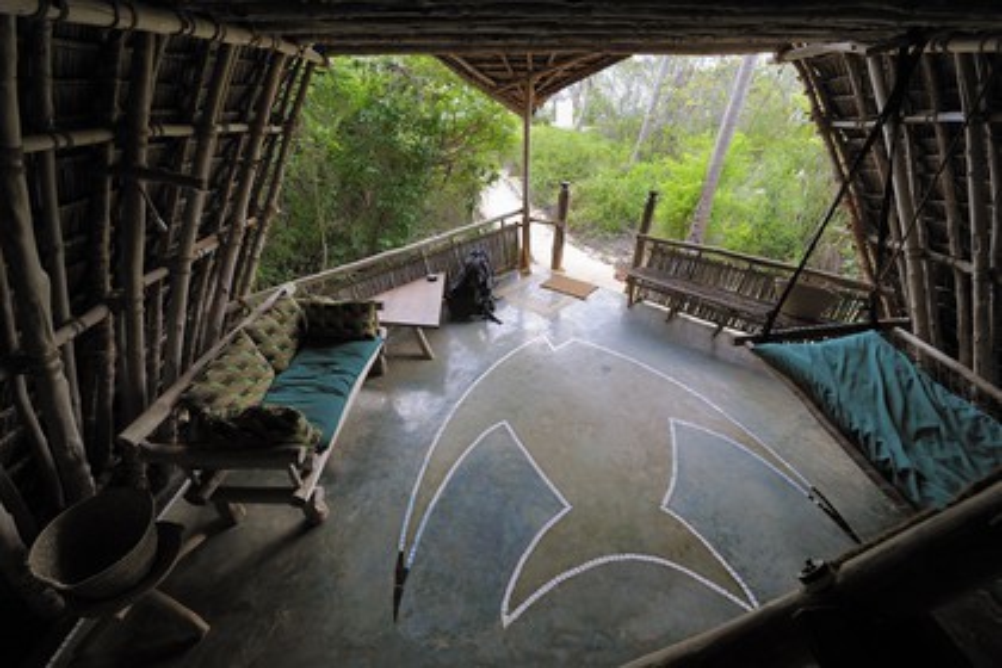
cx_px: 501
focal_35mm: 14
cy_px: 334
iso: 400
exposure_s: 1/100
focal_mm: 14
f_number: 6.3
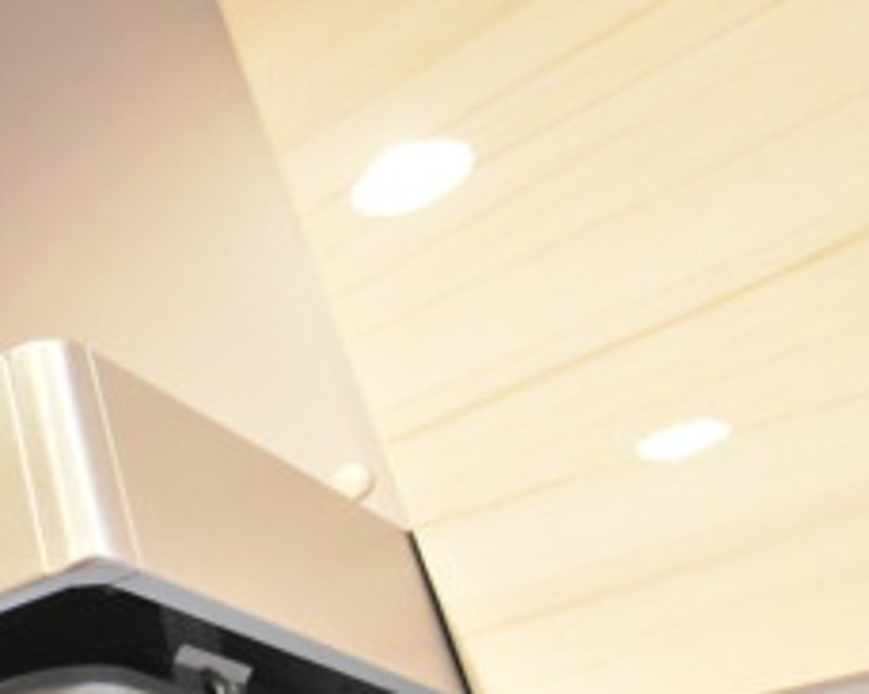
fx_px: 1113
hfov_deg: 30.6
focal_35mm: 43
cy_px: 510
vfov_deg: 34.0
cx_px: -330
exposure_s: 1/100
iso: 6400
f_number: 5
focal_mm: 11
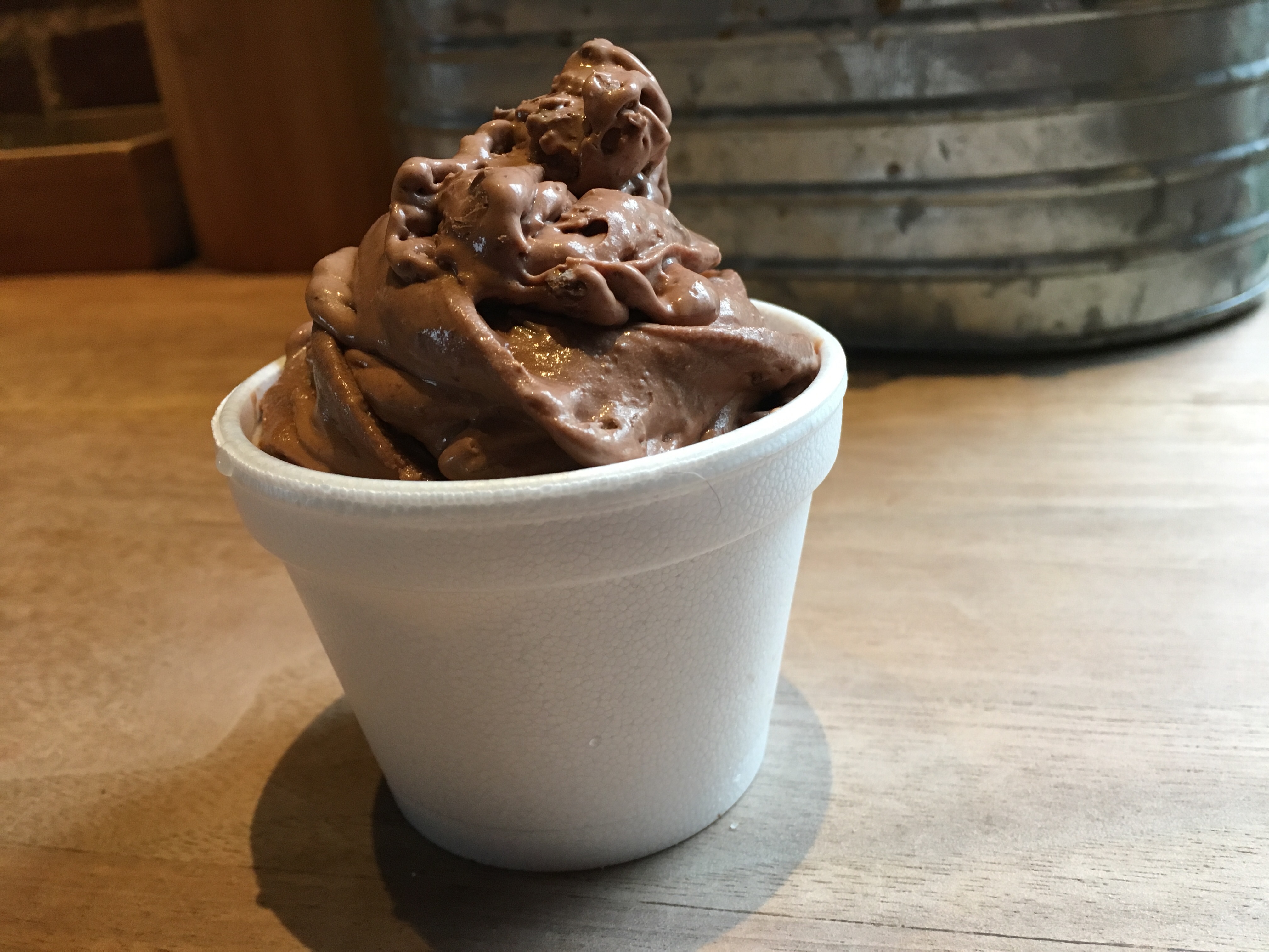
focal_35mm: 29
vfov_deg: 48.2
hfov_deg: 61.7
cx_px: 634
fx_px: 1063
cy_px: 476
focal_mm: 4.15
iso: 125
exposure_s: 1/30
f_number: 2.2
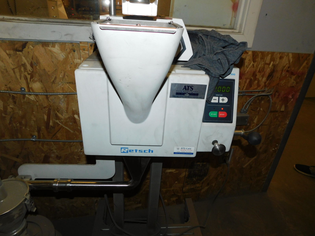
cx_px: 158
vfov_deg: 58.9
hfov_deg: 73.9
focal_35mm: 23
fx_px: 209
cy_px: 118
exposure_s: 1/30
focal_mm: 4
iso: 200
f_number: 3
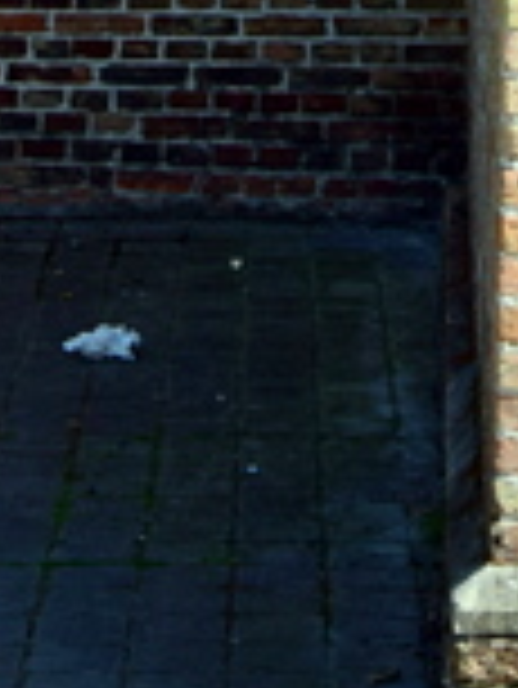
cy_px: -953
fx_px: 3756
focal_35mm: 189
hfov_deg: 7.9
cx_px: 455
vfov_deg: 9.4
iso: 125
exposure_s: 1/80
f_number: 8
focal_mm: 25
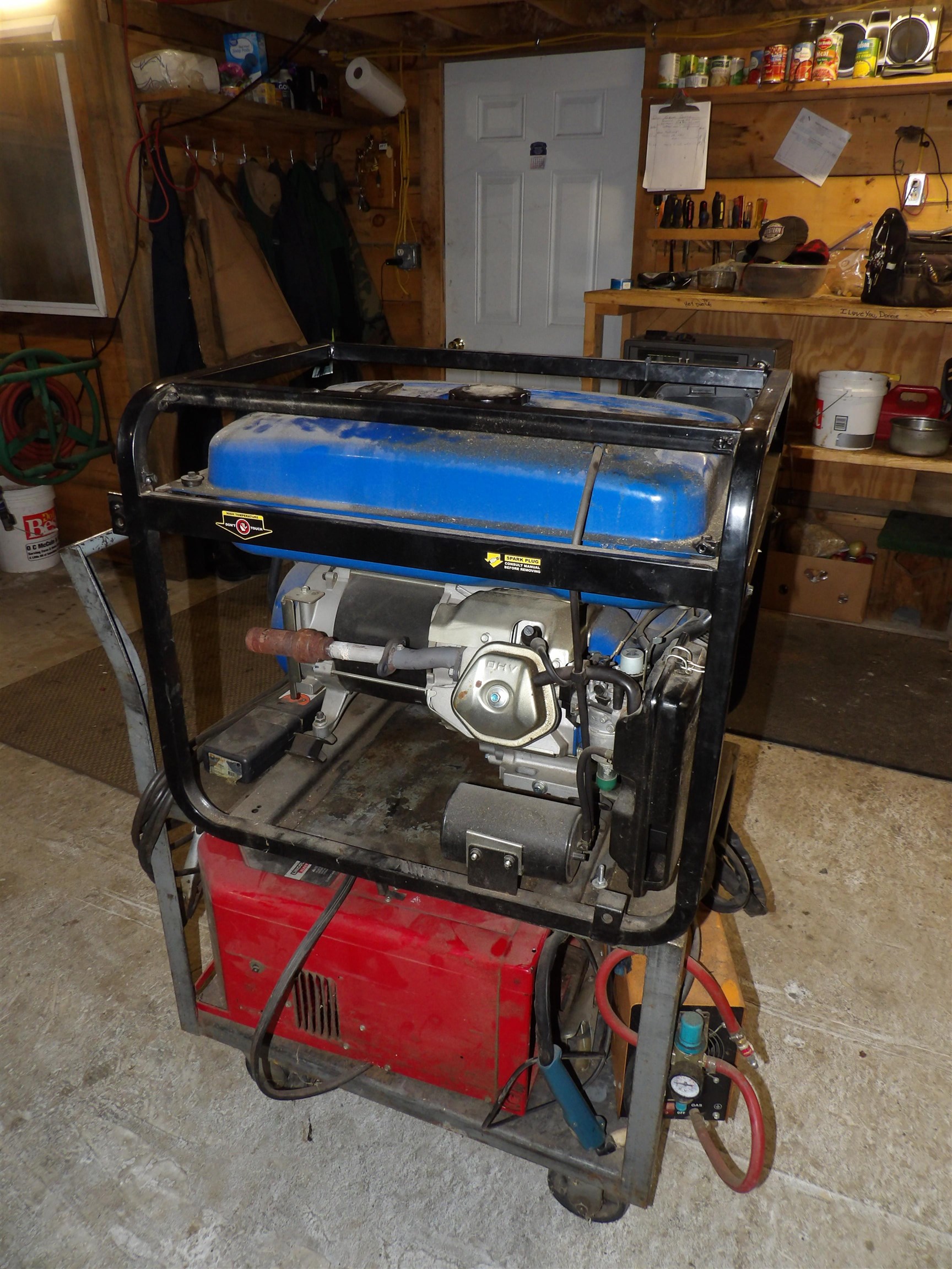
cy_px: 634
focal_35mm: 24
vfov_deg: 71.6
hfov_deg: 56.8
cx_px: 476
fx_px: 880
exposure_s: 1/60
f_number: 3.2
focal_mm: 4.3
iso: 200
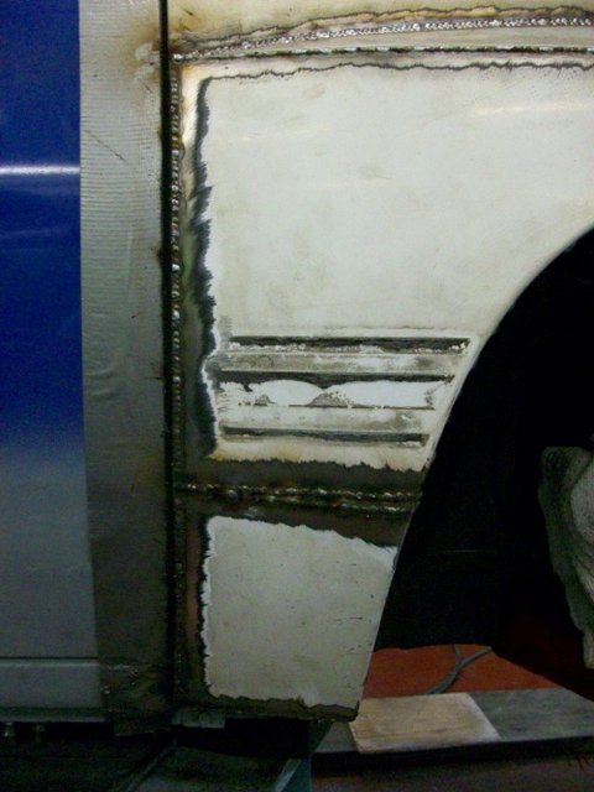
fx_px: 778
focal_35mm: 34
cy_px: 396
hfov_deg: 41.8
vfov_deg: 54.0
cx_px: 297
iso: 481
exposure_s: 1/128
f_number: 2.8
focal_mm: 5.7
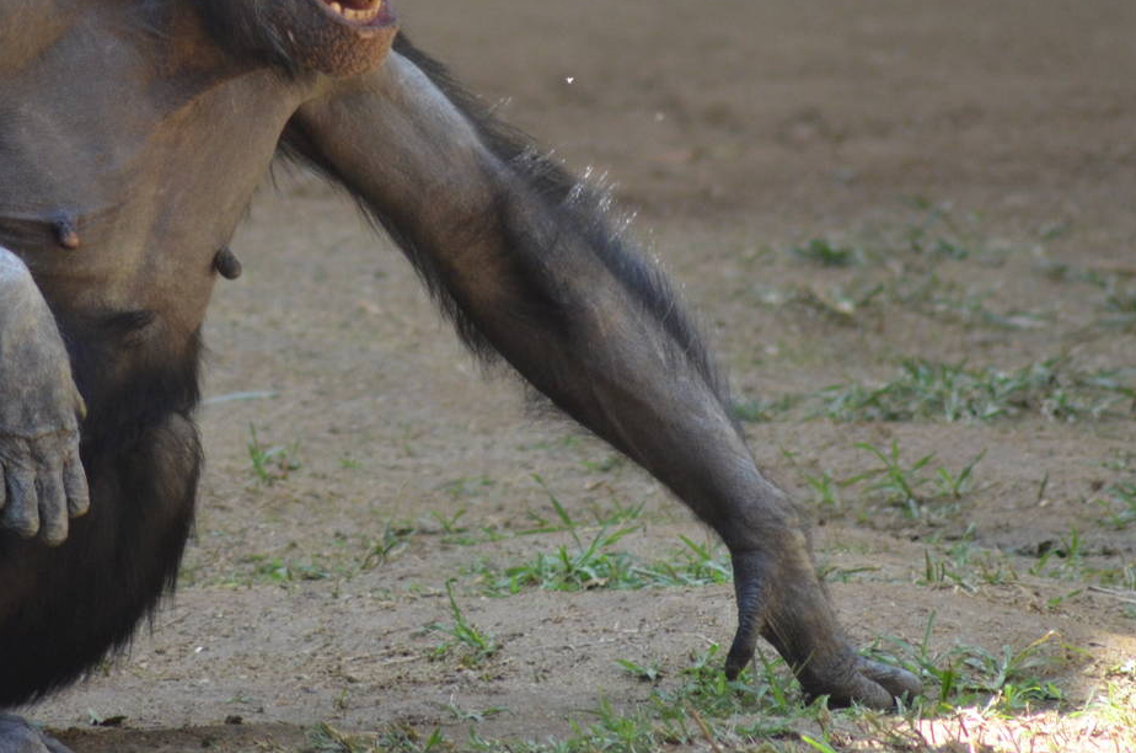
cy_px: 205
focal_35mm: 727
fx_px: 22893
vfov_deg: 1.9
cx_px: 293
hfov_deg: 2.8
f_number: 5.3
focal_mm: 280
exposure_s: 1/500
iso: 1000
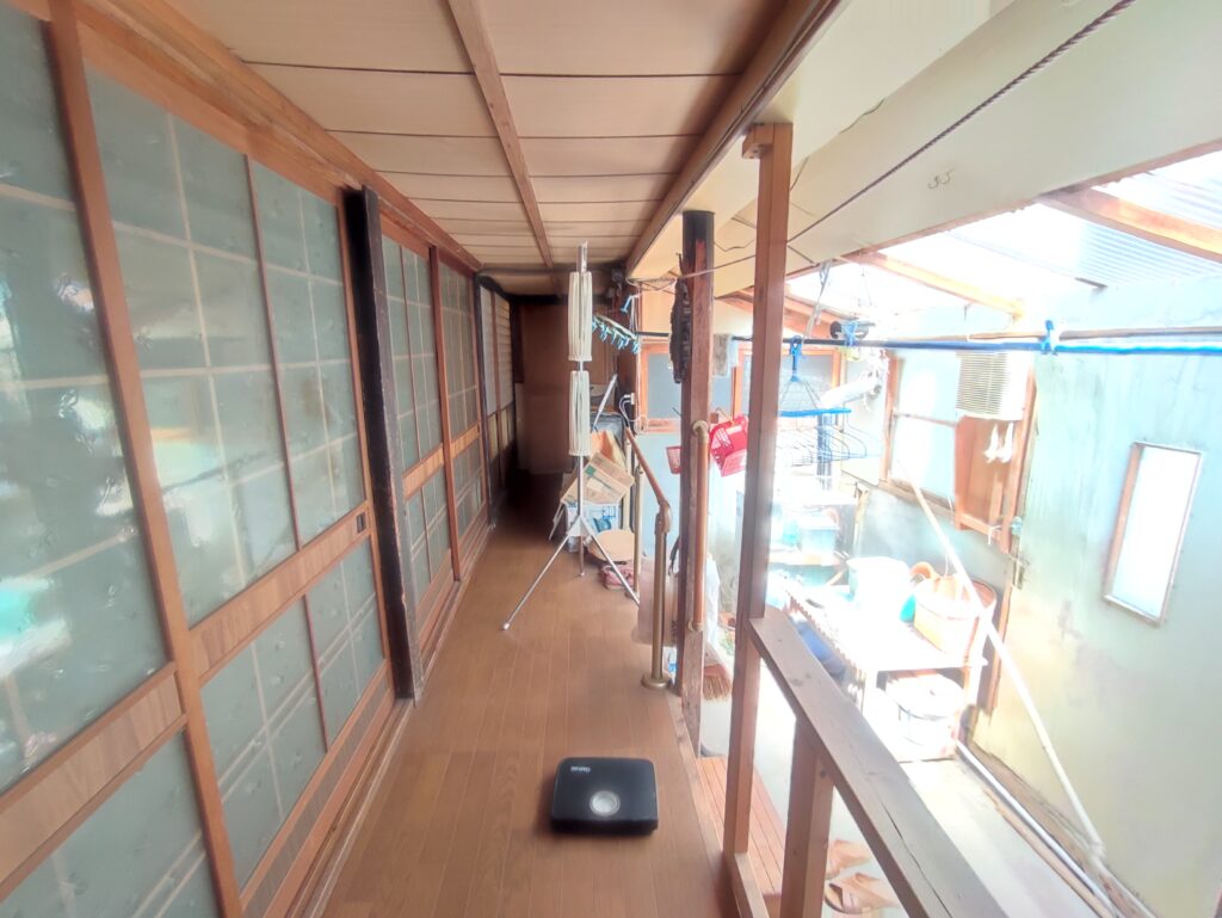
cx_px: 611
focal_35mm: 16
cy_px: 459
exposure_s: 1/50
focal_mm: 1.65
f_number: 2.2
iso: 449
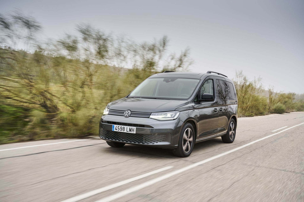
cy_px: 101
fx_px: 321
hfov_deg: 50.7
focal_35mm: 38
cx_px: 152
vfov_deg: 35.1
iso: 400
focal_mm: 38
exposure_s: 1/60
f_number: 6.3
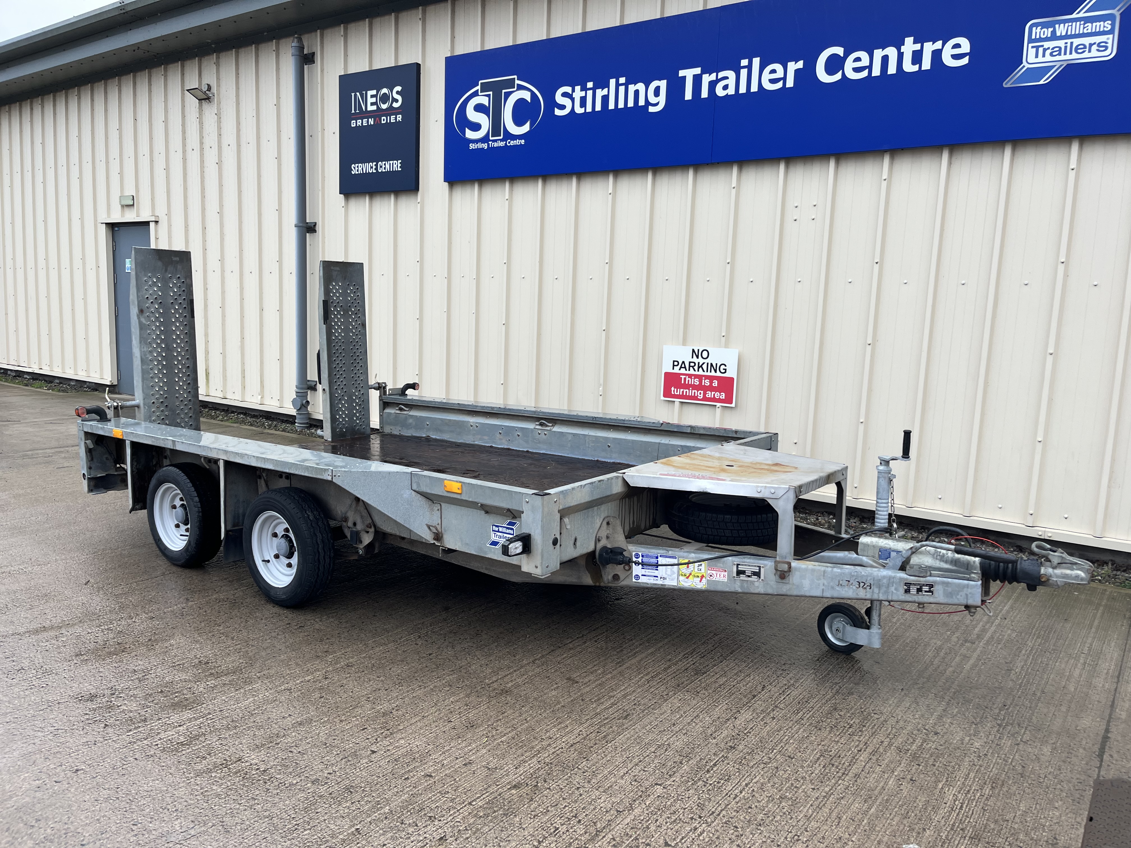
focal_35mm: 26
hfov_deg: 67.3
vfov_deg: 53.1
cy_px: 424
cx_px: 566
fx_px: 849
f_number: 1.6
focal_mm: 5.1
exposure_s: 1/121
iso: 40
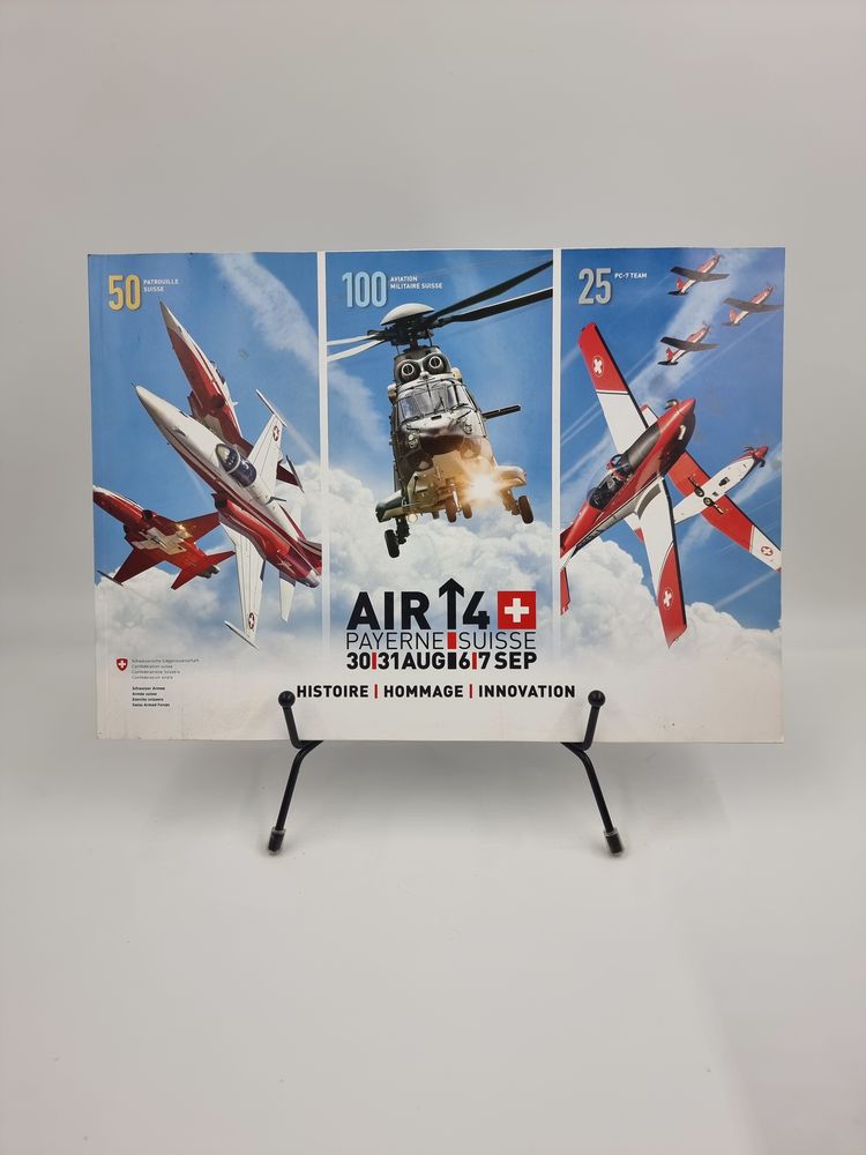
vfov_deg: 71.6
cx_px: 433
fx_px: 801
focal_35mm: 24
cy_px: 578
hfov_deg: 56.8
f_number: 1.8
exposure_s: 1/120
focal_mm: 6.7
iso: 50
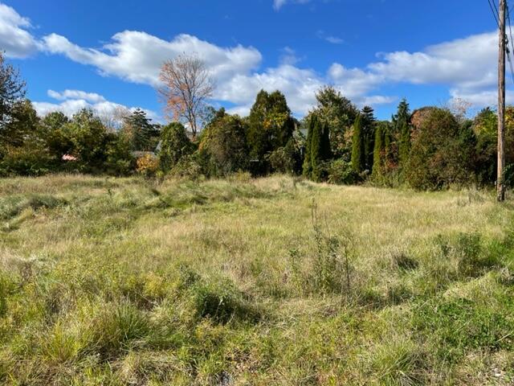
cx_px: 257
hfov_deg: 67.3
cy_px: 193
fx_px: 386
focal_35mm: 26
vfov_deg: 53.1
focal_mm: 4.2
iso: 32
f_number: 1.6
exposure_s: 1/2747
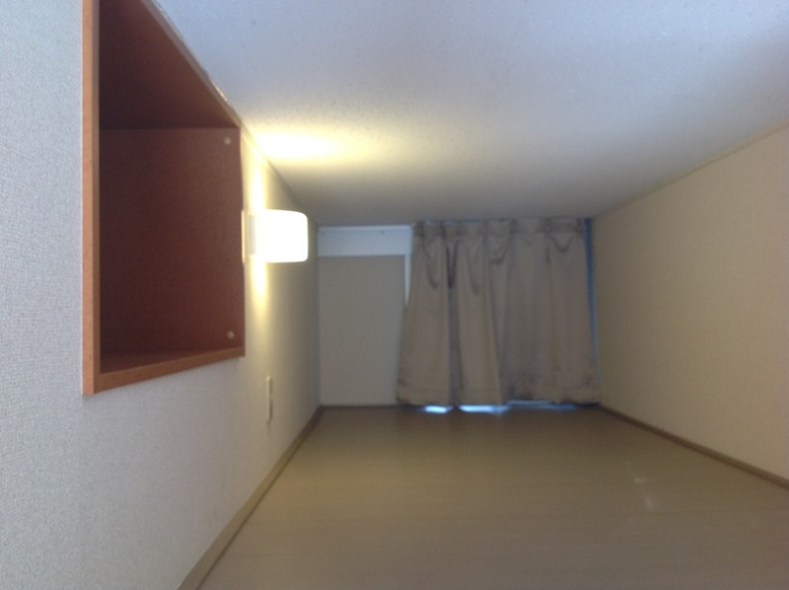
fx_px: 797
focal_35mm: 35
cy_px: 295
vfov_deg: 40.6
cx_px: 394
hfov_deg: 52.7
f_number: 2.4
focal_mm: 4.28
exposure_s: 1/20
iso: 80
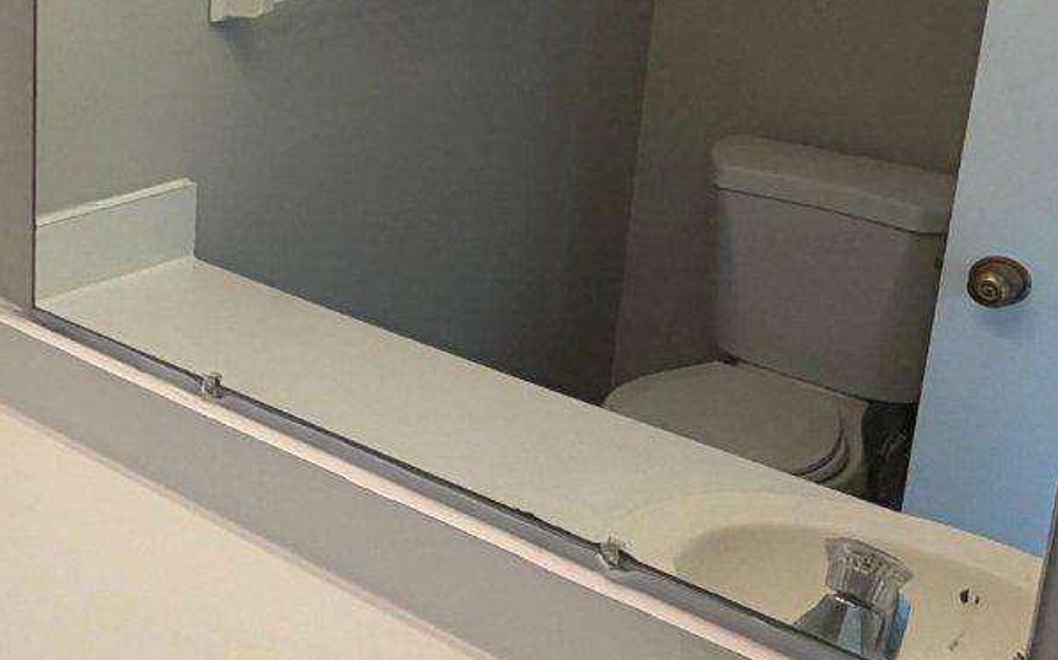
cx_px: -89
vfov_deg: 24.8
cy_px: 101
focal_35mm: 51
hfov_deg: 34.5
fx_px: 1470
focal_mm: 2.22
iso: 200
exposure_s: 1/120
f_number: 2.2
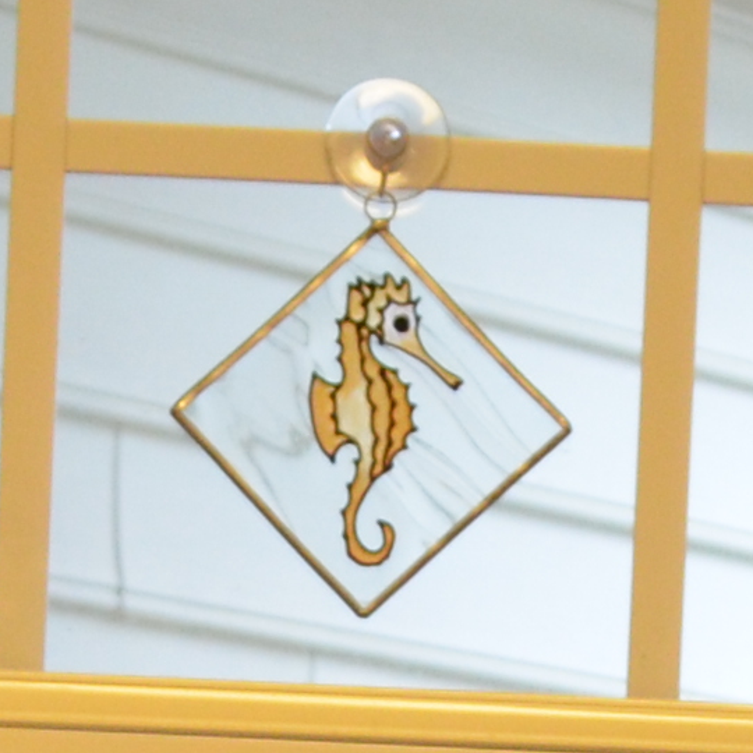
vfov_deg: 7.9
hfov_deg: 8.4
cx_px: 590
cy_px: 1690
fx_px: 5144
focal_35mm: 209
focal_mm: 18
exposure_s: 1/60
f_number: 4
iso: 800
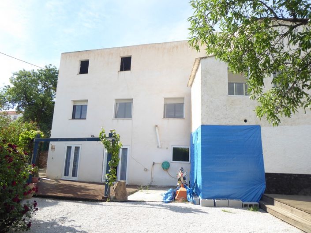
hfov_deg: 69.4
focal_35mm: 25
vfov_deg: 54.8
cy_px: 116
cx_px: 156
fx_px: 224
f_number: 3.3
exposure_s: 1/320
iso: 80
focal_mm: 4.3
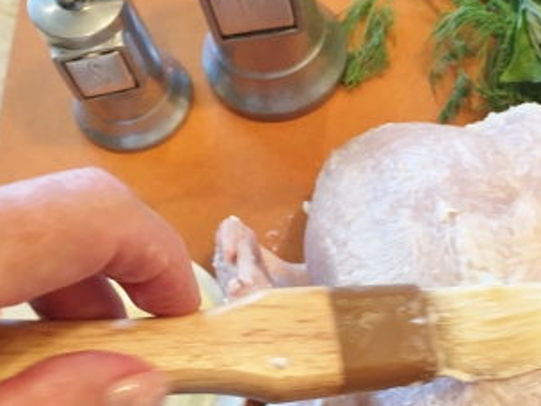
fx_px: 953
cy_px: 272
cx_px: 422
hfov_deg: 31.0
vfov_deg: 23.9
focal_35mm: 61
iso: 100
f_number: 2.2
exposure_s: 1/30
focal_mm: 4.15
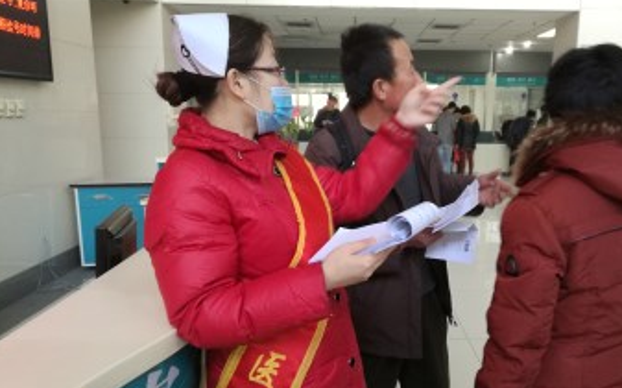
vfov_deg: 37.1
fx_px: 576
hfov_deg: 56.5
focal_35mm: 34
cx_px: 362
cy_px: 222
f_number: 2
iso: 200
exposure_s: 1/33.3
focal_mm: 4.04
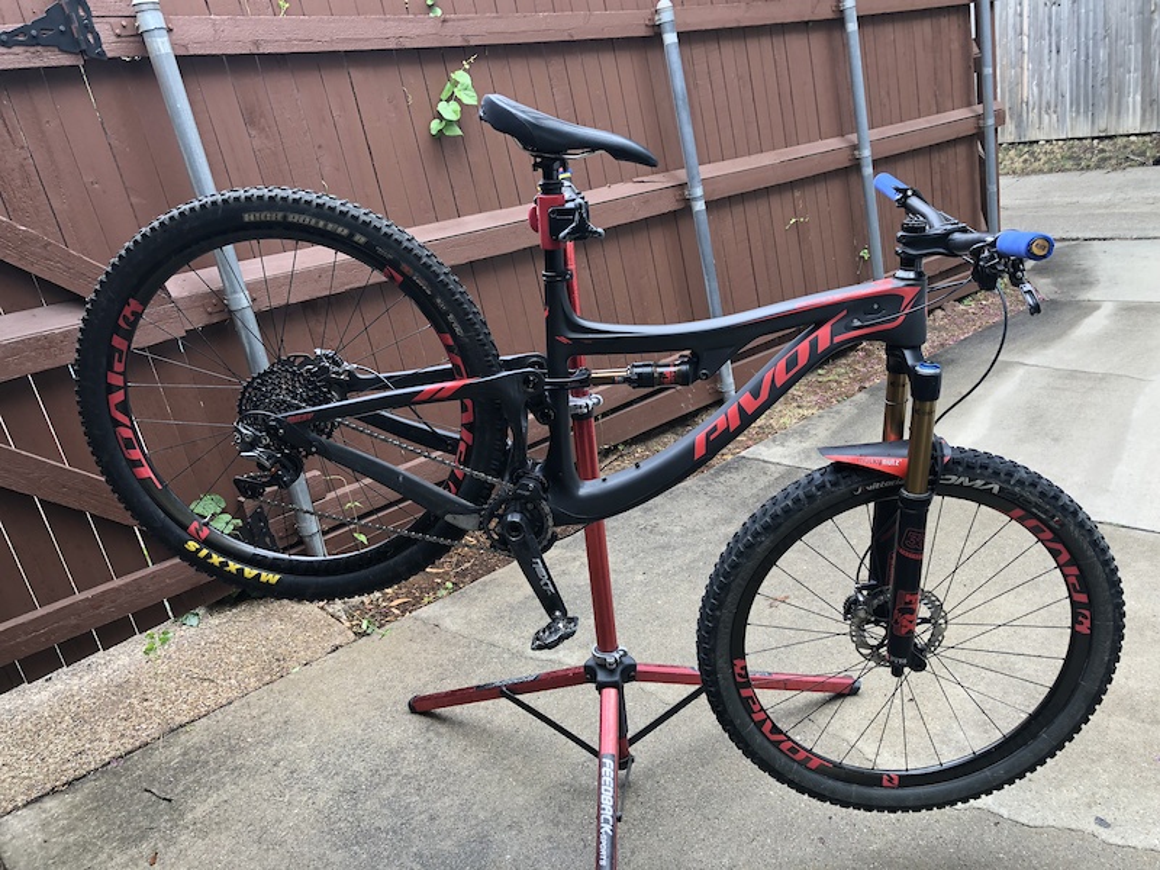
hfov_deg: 63.4
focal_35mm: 28
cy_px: 435
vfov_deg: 49.7
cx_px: 580
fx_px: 938
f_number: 1.8
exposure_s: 1/120
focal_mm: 4
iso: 25
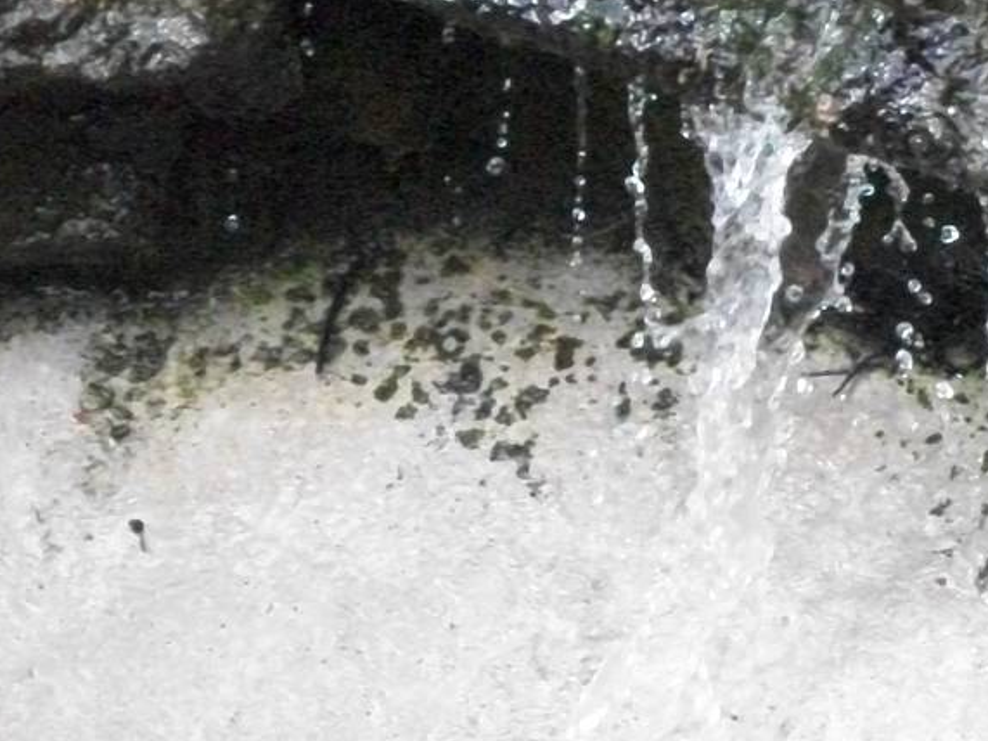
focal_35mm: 269
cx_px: 1175
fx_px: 7676
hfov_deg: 7.3
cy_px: -21
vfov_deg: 5.5
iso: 800
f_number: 5.2
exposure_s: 1/500
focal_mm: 17.1
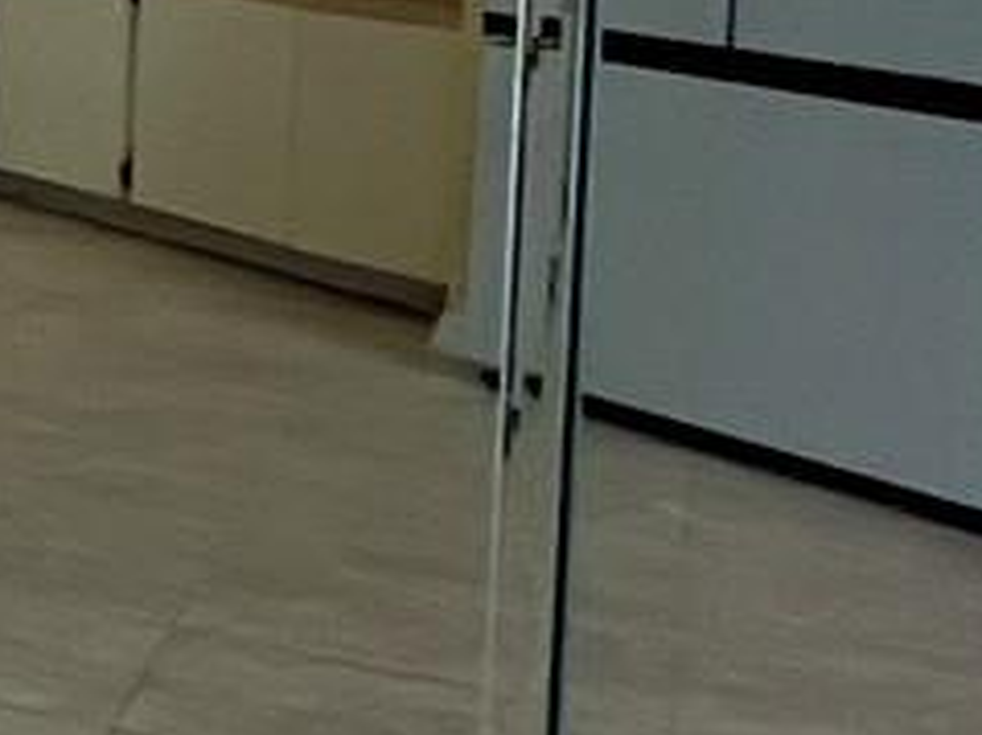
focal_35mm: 87
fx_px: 2467
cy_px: -144
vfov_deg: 16.3
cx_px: -1993
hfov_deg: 11.4
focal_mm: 1.57
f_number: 1.8
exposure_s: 1/120
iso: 200
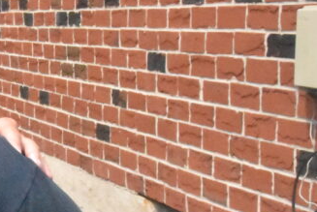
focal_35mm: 121
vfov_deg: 11.4
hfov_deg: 15.5
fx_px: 1067
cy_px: 136
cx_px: -164
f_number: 22
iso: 20000
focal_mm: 26
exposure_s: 1/3200
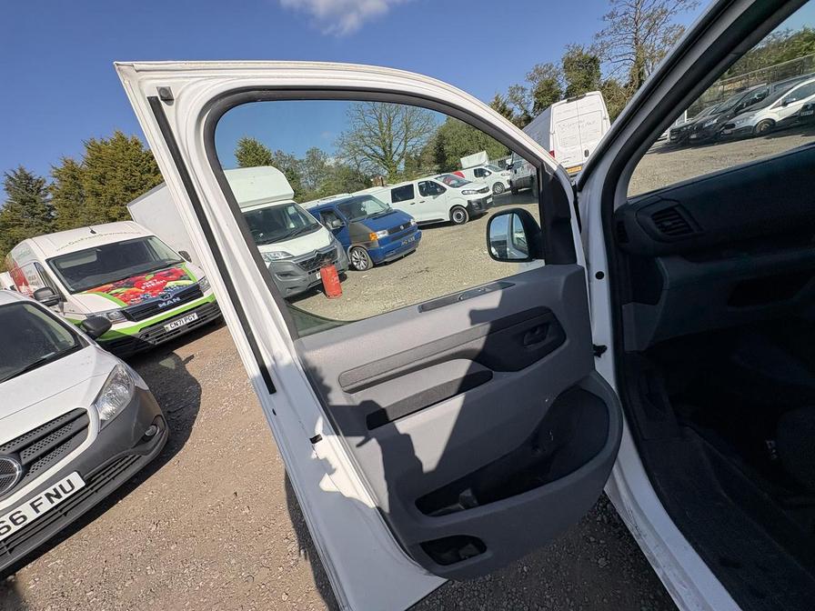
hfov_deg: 102.1
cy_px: 306
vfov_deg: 85.7
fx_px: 330
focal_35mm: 14
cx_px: 408
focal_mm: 2.22
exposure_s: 1/1078
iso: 40
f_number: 2.2
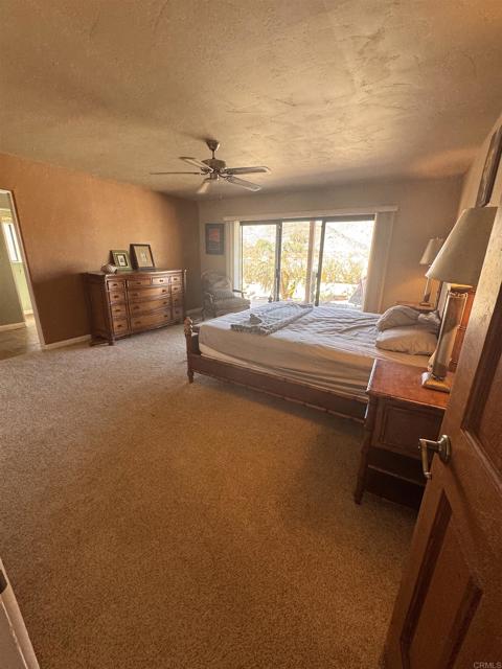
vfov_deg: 102.1
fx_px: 271
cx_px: 251
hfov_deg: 85.7
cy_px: 334
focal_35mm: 14
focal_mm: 2.22
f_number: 2.2
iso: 125
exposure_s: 1/99
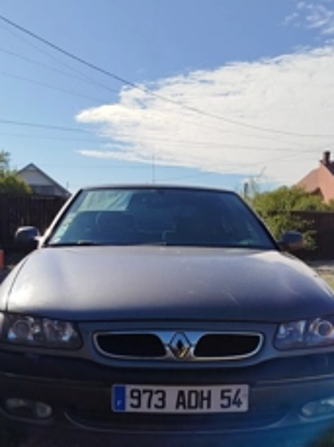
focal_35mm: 42
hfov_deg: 34.3
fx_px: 542
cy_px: 310
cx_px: 176
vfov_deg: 44.0
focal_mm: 5.31
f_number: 1.7
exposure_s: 1/1590
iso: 50
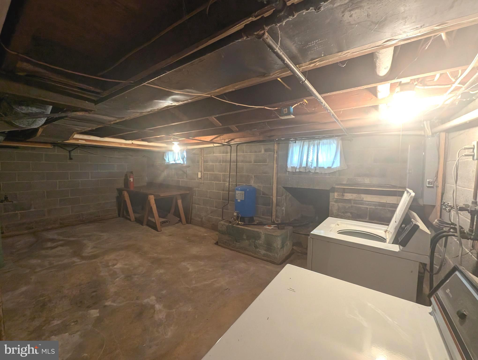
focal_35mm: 13
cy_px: 180
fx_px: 180
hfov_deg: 106.1
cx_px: 239
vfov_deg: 90.1
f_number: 2.2
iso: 174
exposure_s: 1/40
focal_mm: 1.95
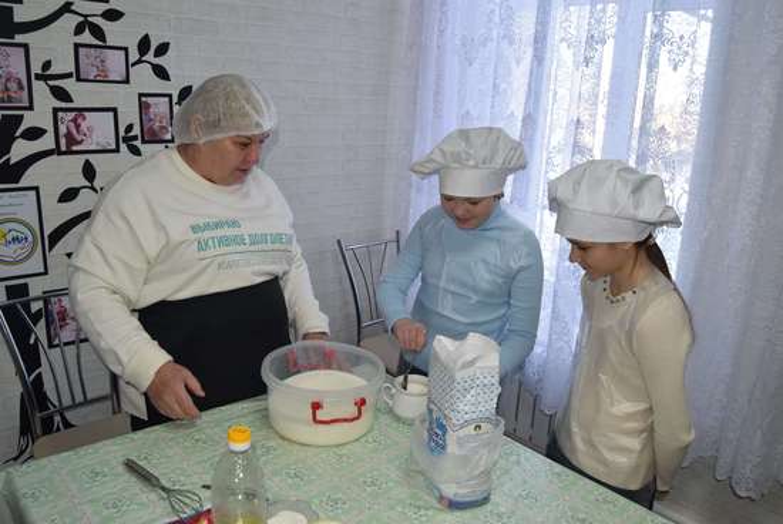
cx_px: 392
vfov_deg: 48.0
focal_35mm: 27
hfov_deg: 67.3
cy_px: 262
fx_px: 588
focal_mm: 18
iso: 640
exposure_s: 1/125
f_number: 5.6
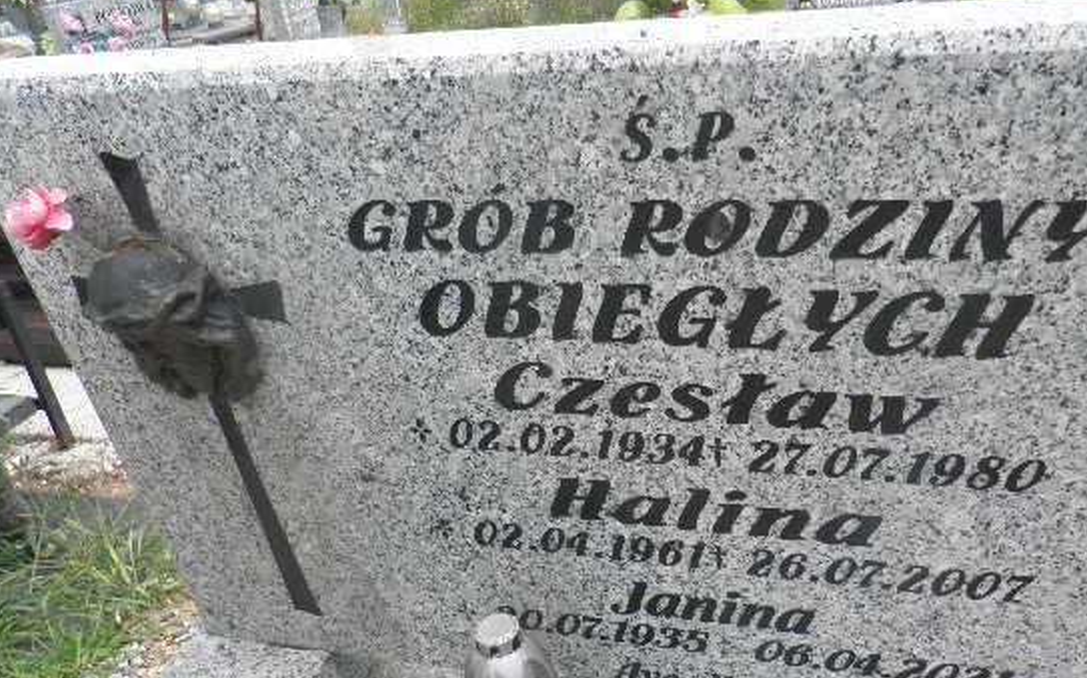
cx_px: 625
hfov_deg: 62.6
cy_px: 456
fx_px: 888
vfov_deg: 41.2
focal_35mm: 30
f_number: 3.3
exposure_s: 1/250
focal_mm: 4.3
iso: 64
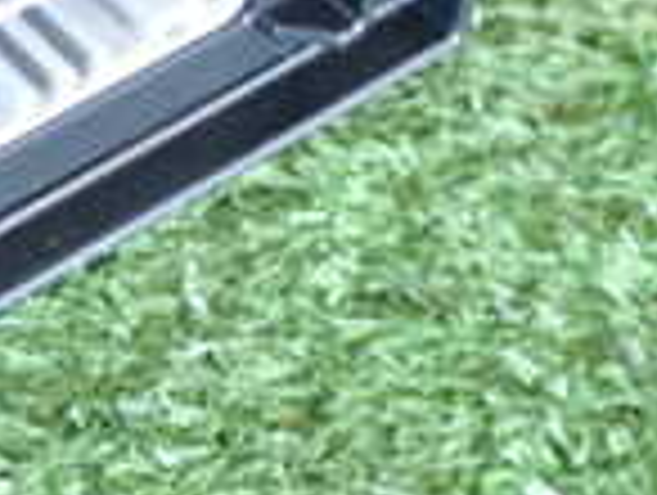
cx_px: -243
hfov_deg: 10.0
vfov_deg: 7.6
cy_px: -108
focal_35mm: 193
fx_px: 3669
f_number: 3.1
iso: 800
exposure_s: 1/30
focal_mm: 8.4
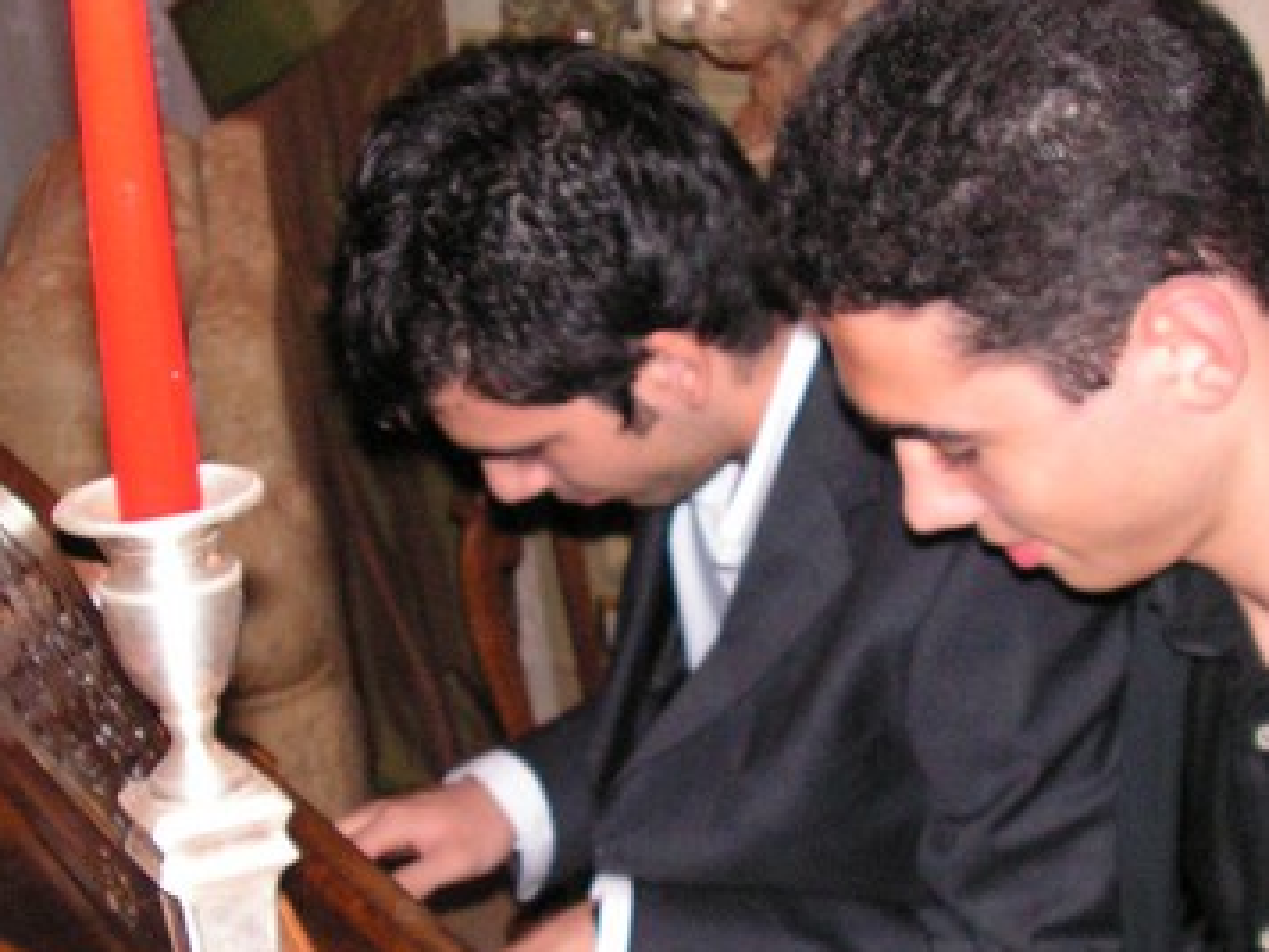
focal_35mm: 81
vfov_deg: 18.2
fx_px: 2969
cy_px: 638
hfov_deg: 24.1
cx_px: 681
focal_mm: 6
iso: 200
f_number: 3.2
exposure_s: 1/40
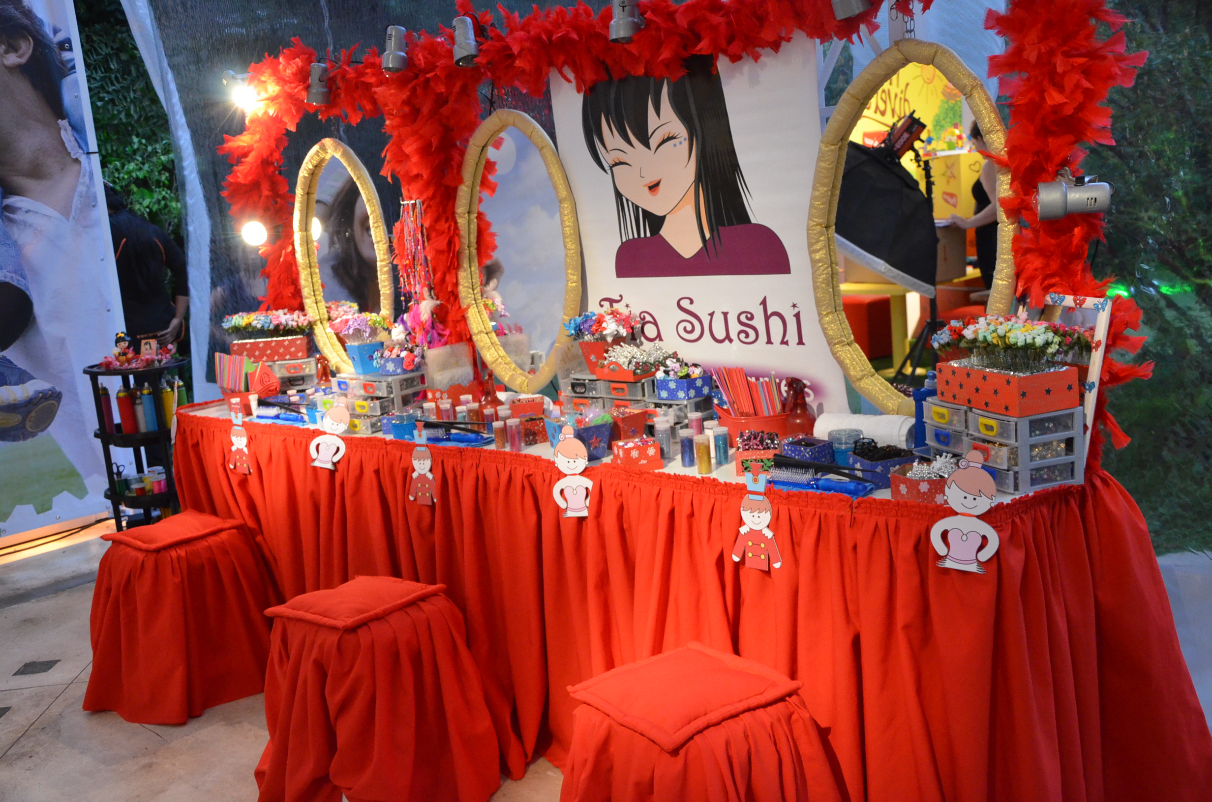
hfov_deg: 53.2
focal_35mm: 36
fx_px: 1209
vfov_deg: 36.7
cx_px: 606
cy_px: 401
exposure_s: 1/60
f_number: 5.6
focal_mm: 24
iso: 2500
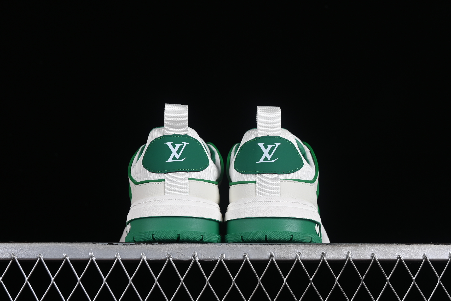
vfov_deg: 18.2
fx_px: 940
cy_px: 150
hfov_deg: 27.0
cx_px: 226
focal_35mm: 75
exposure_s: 1/80
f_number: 8
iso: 160
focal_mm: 50
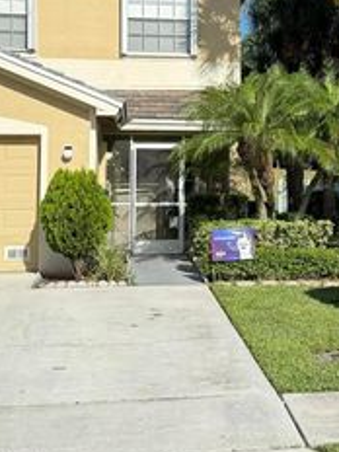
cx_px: 282
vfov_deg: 27.9
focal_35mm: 69
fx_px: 901
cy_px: 132
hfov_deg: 21.0
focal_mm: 6.76
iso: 80
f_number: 1.78
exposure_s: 1/3096
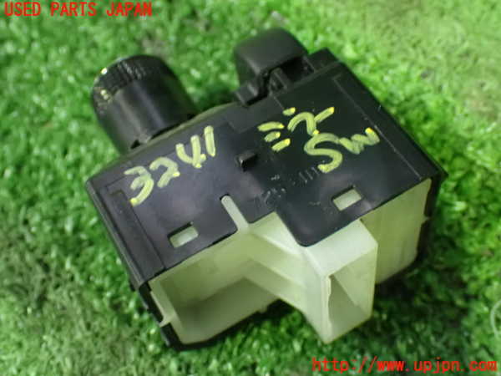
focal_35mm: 47
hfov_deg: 40.4
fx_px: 680
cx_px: 250
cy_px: 188
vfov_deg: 30.9
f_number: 3.1
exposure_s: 1/25
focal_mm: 8.4
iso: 1600
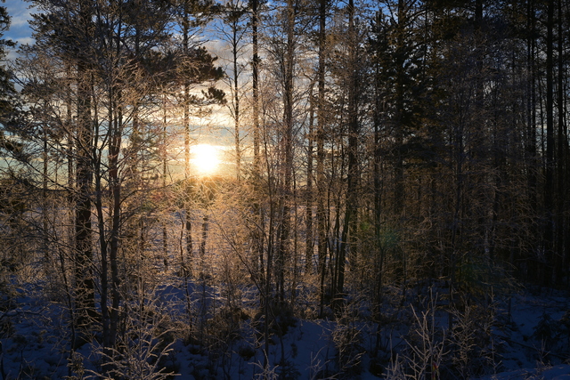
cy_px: 190
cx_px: 285
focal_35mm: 50
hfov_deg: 39.6
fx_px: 792
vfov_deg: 27.0
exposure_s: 1/200
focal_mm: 50
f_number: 11
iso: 100
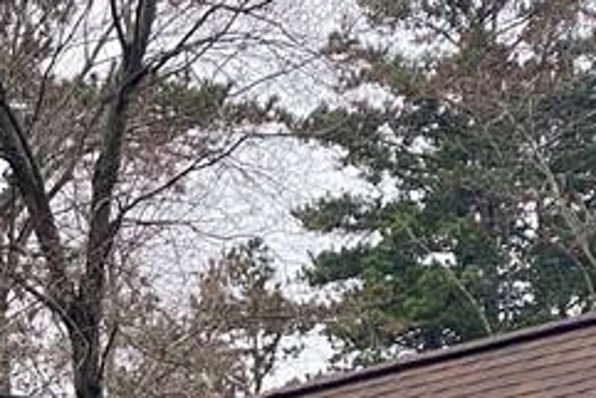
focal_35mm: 230
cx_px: -309
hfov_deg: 8.7
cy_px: 784
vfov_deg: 5.8
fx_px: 3810
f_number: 2
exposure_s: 1/505
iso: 20
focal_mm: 6
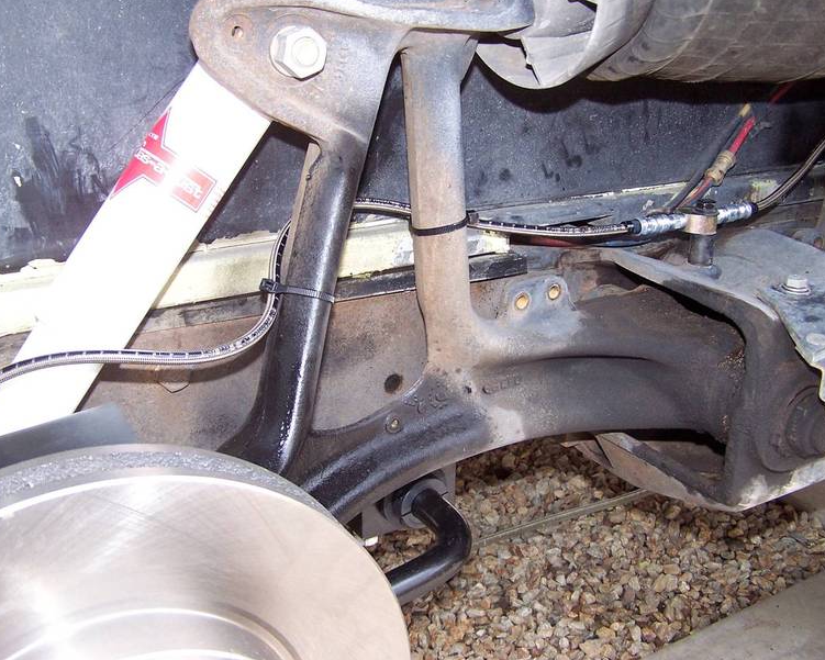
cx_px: 415
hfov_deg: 45.8
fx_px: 977
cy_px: 327
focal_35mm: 40
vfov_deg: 37.3
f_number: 2.8
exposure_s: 1/60
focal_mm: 6.3
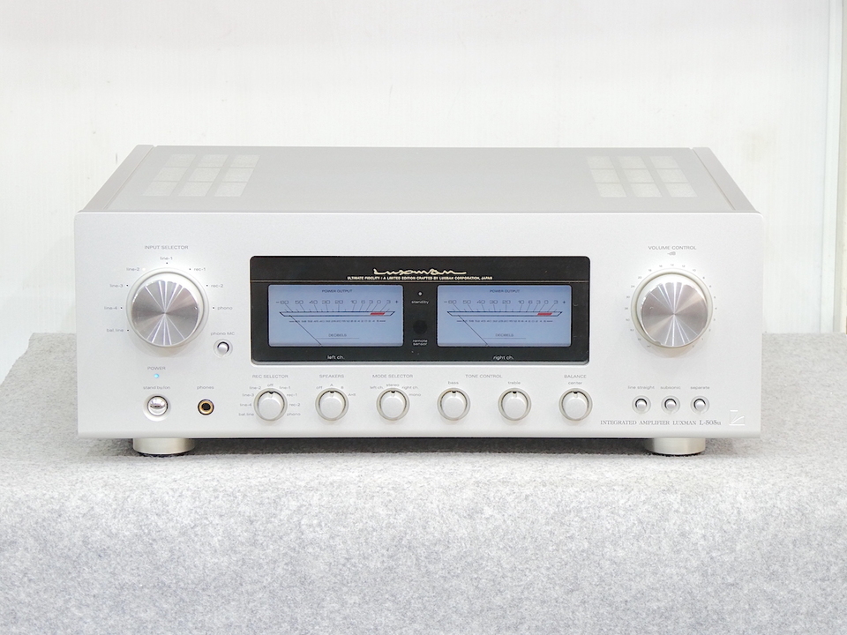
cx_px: 424
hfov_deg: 17.1
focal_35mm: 115
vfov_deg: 12.9
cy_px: 318
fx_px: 2814
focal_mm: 20.6
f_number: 5.1
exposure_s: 1/8
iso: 200
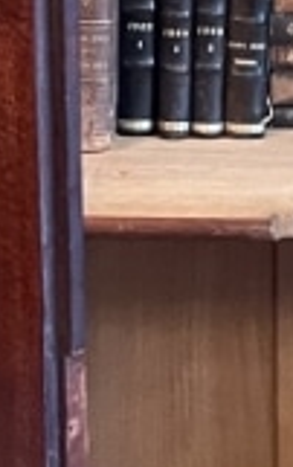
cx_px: 390
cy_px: 30
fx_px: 2638
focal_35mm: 207
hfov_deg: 6.3
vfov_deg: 10.1
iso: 500
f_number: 1.6
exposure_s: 1/25
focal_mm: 4.2
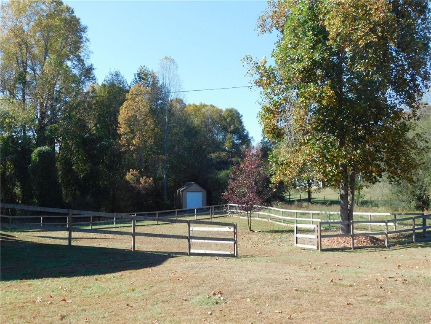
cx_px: 216
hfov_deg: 51.4
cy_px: 162
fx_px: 448
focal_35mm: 36
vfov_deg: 39.7
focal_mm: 6.3
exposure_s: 1/500
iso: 125
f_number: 3.5
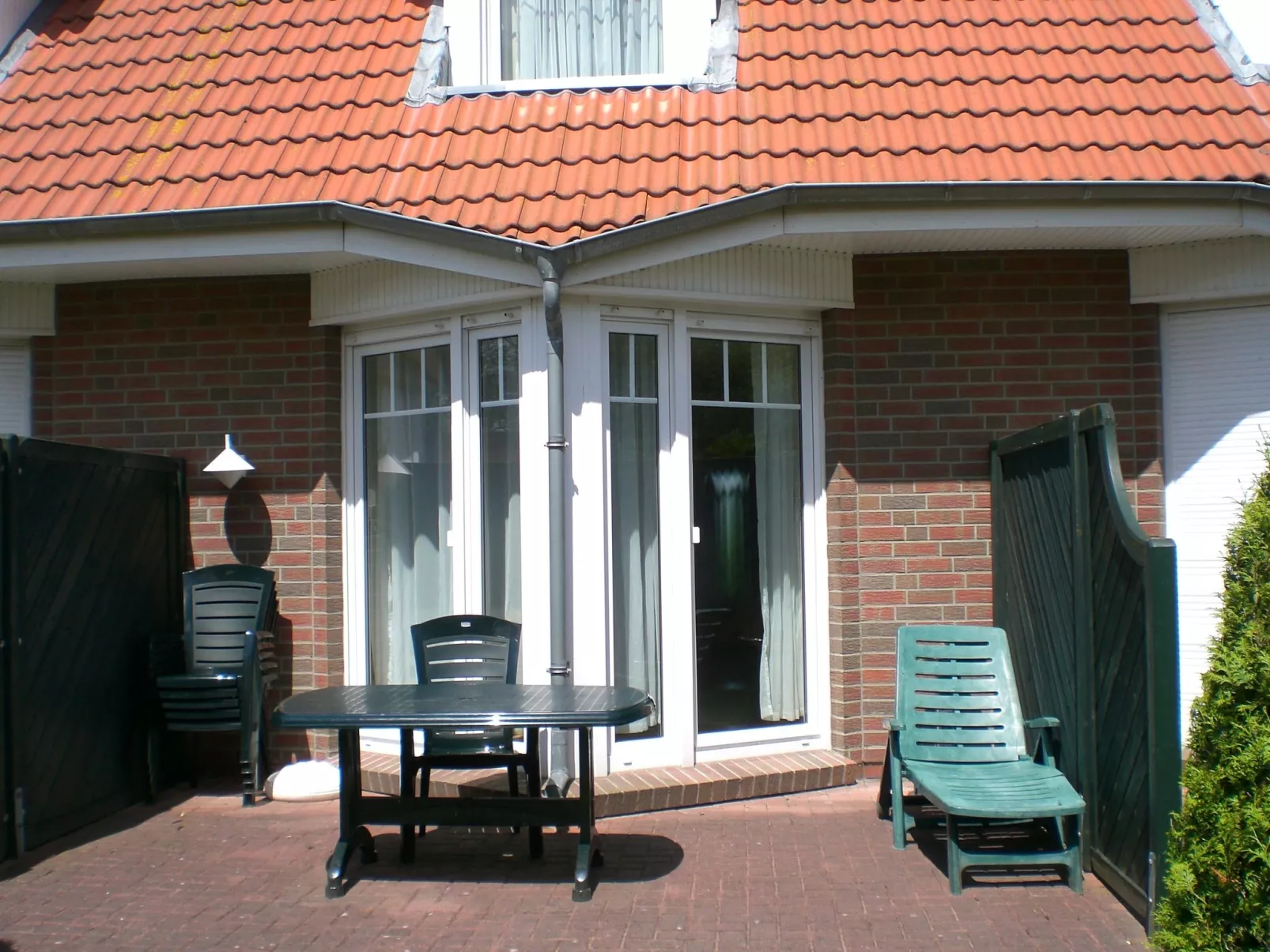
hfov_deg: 49.0
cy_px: 476
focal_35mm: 38
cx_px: 635
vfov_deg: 37.7
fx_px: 1394
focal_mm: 6.3
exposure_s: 1/400
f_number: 4.4
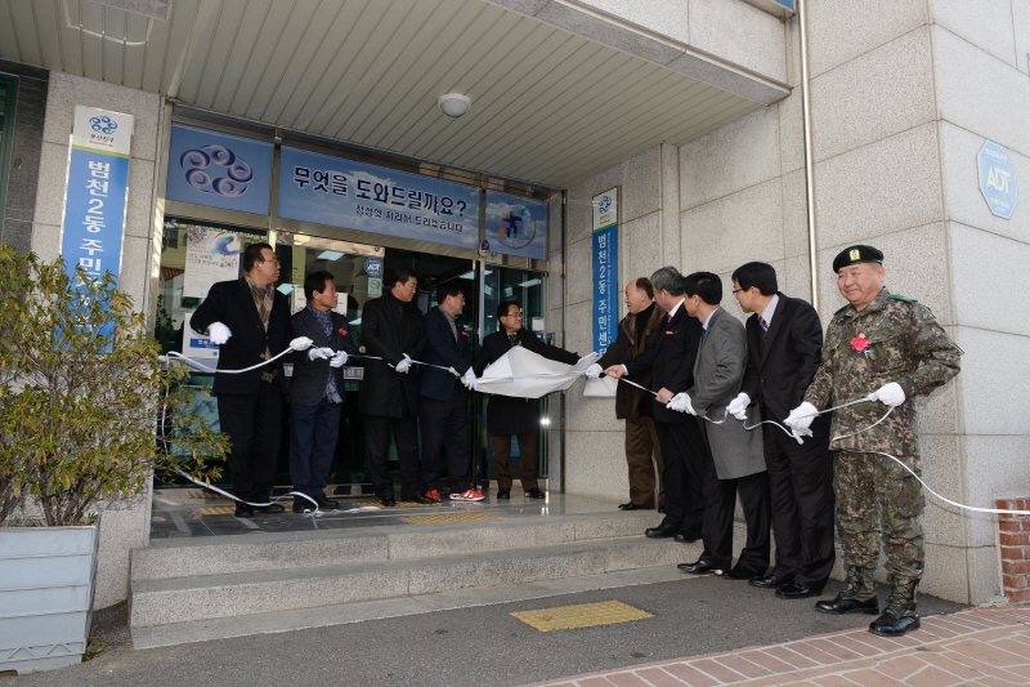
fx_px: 686
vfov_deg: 53.1
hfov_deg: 73.8
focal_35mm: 24
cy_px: 344
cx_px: 515
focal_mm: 24
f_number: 8
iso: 400
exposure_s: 1/200
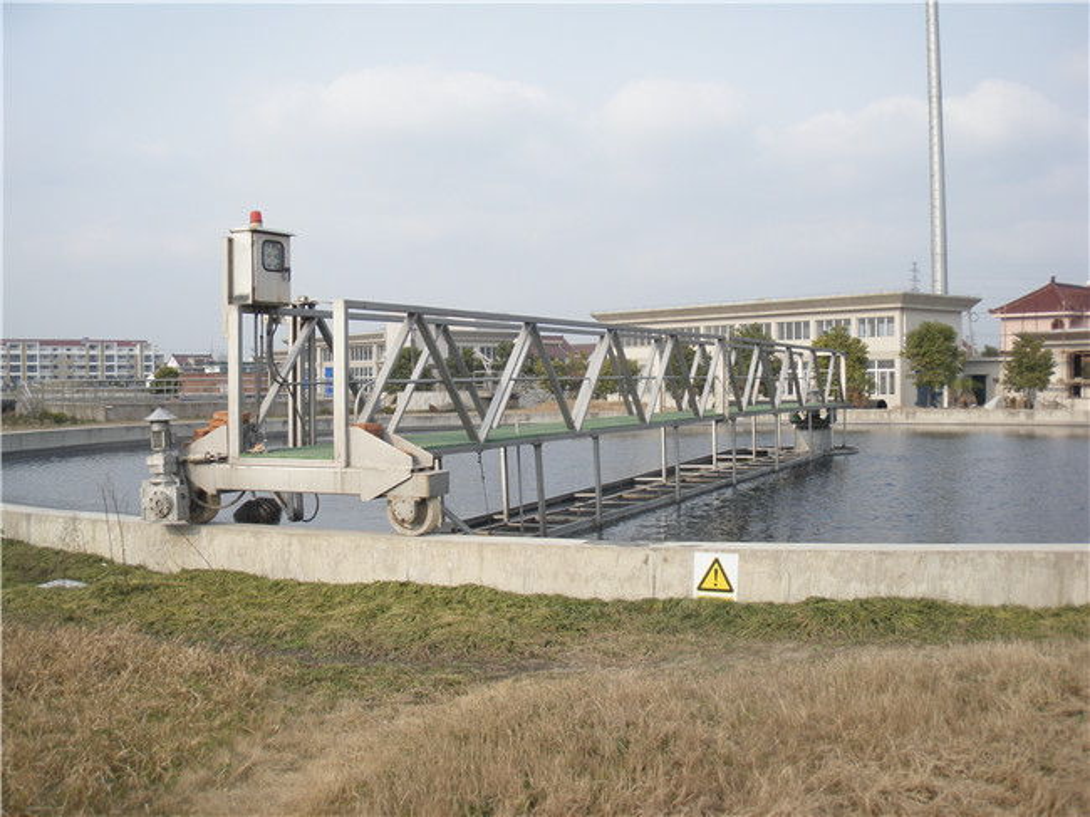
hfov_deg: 49.0
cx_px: 545
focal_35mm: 38
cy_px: 408
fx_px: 1196
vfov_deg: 37.7
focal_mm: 6.7
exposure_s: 1/160
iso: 50
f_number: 4.5
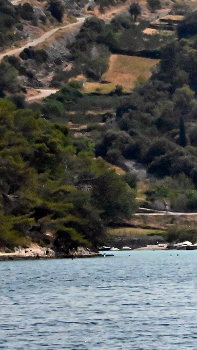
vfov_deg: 4.3
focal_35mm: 507
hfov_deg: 2.4
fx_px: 4705
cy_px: -2
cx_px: 88
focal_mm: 220
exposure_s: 1/8000
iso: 20000
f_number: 29
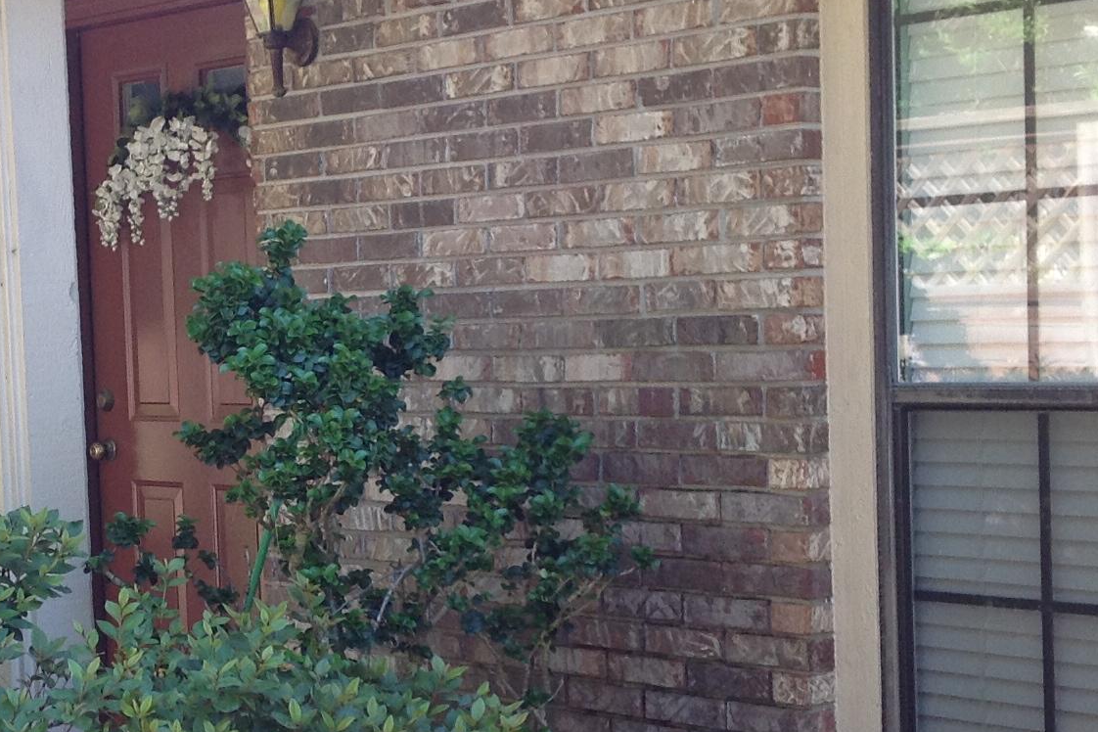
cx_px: 224
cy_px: 452
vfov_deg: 16.2
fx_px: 2562
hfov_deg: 23.8
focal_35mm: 84
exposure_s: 1/120
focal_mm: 4.28
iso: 64
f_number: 2.4
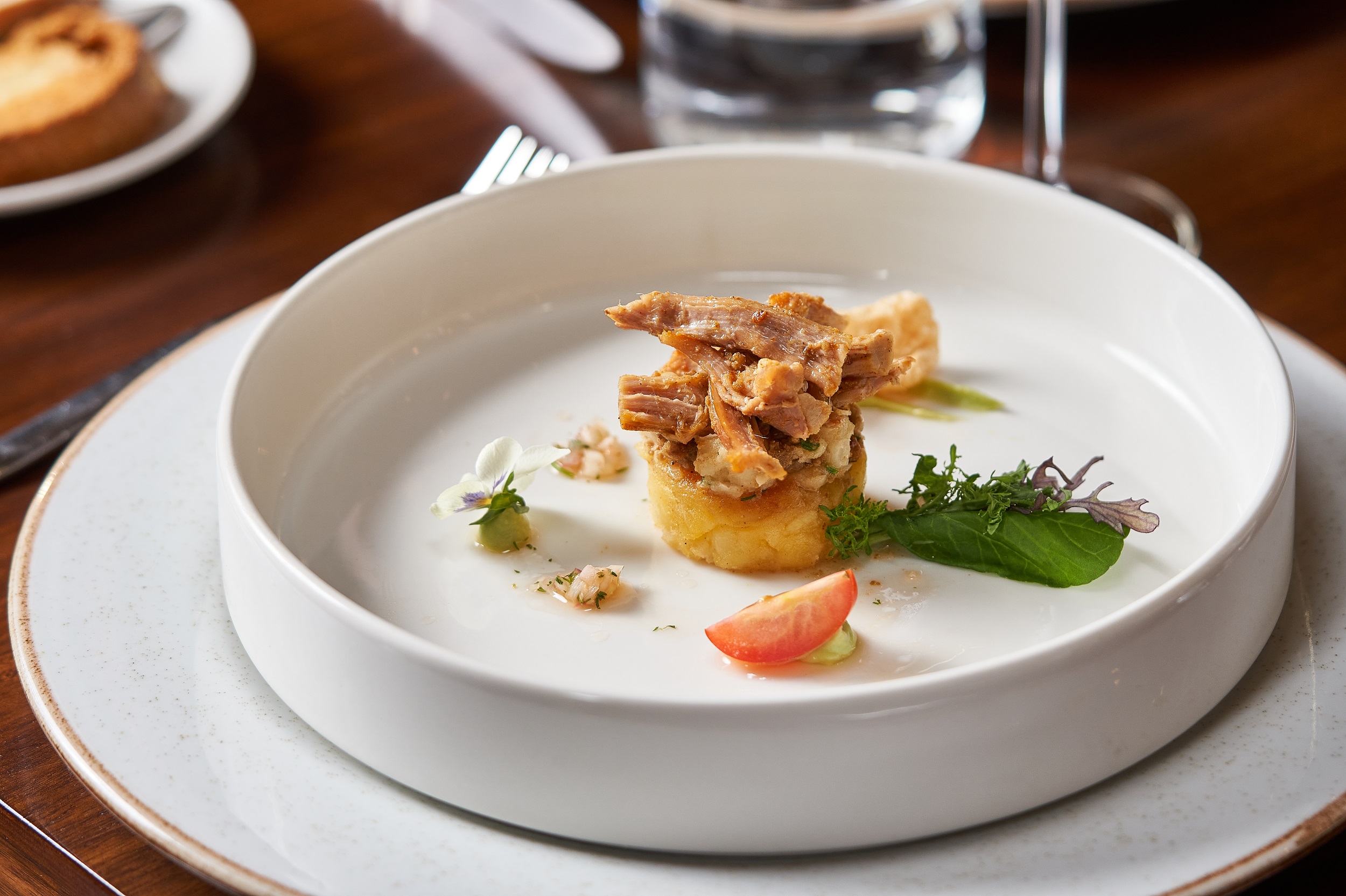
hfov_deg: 15.2
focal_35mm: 135
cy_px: 448
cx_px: 673
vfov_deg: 10.2
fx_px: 5046
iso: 250
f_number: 3.5
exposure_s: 1/50
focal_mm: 90
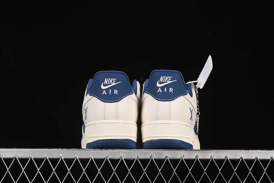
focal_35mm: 75
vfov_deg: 18.2
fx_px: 571
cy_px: 92
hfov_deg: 27.0
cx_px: 137
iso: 160
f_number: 8
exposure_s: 1/80
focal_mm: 50
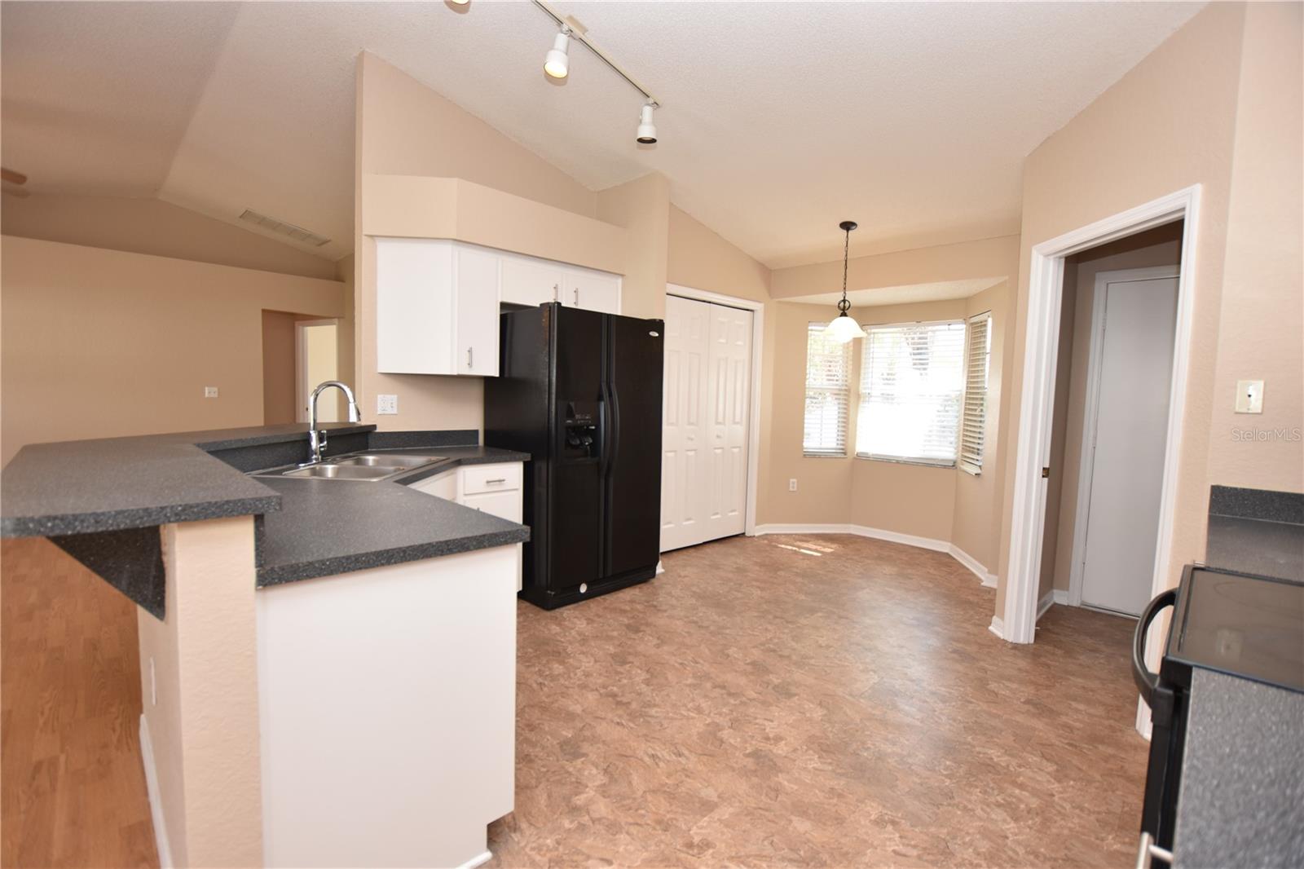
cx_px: 652
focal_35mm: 15
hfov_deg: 100.4
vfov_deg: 77.3
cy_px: 434
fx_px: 543
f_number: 4
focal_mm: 10
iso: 200
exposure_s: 1/60
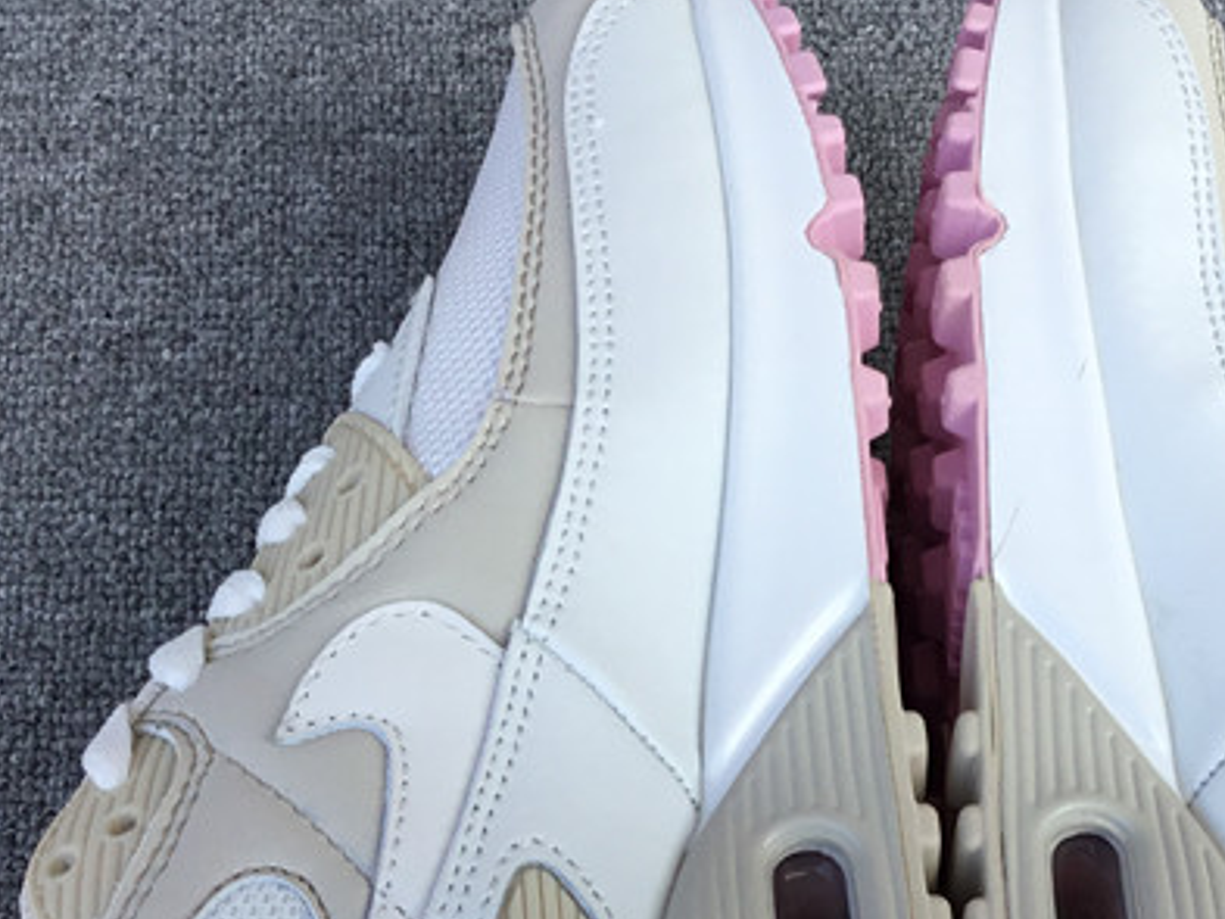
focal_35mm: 71
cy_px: 737
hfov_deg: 27.2
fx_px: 2513
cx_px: 817
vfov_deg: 20.5
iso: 25
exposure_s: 1/289
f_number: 2.4
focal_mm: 3.3
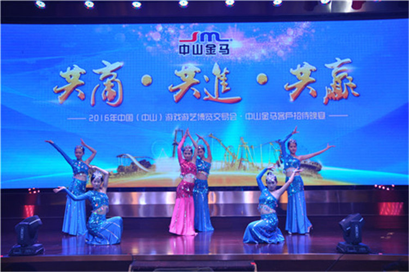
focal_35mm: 38
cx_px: 204
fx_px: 425
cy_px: 136
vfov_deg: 35.4
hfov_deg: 51.3
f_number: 5
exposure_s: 1/100
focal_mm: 25
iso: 400
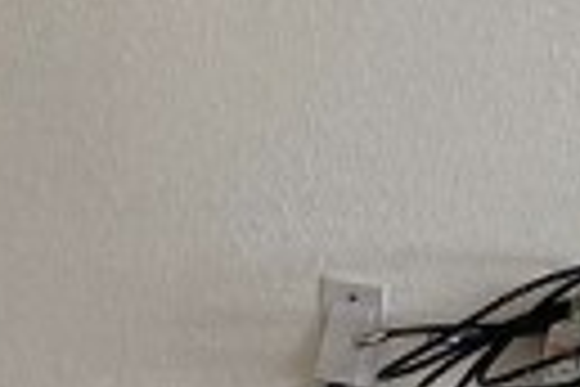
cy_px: -4
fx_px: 3737
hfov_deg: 8.5
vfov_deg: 5.9
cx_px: 1052
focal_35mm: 232
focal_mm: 3.99
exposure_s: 1/120
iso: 80
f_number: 1.8
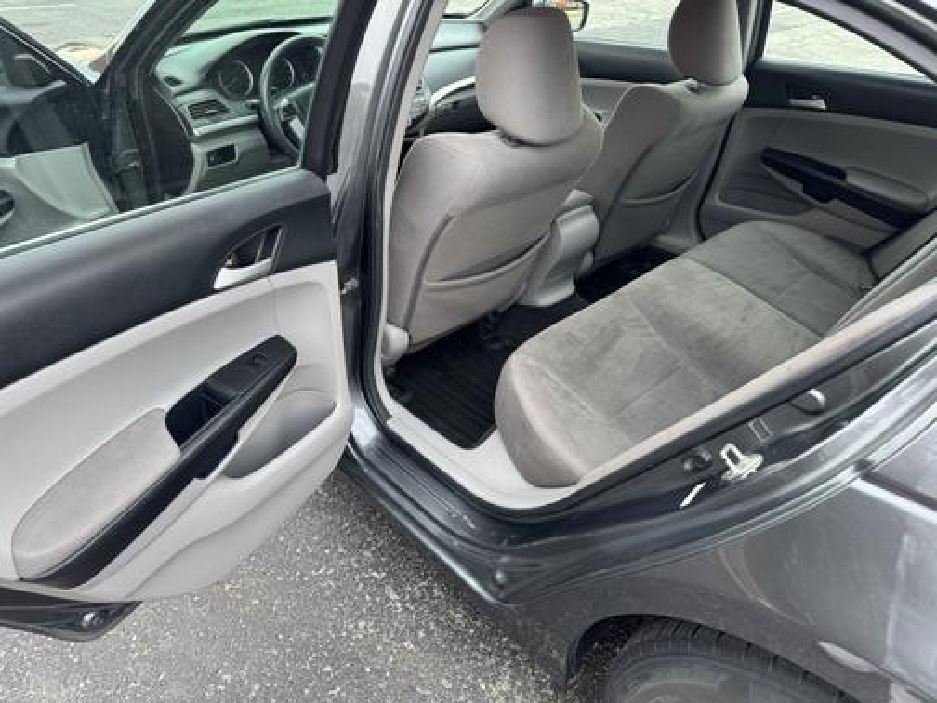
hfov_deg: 71.6
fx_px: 650
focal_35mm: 24
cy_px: 352
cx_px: 468
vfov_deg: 56.8
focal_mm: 6.76
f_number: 1.78
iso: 200
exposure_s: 1/63
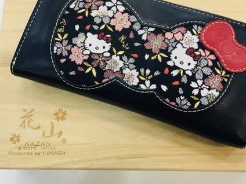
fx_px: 291
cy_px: 72
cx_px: 136
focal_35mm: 41
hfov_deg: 45.7
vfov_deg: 35.0
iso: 32
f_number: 2.2
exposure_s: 1/33
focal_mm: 4.15
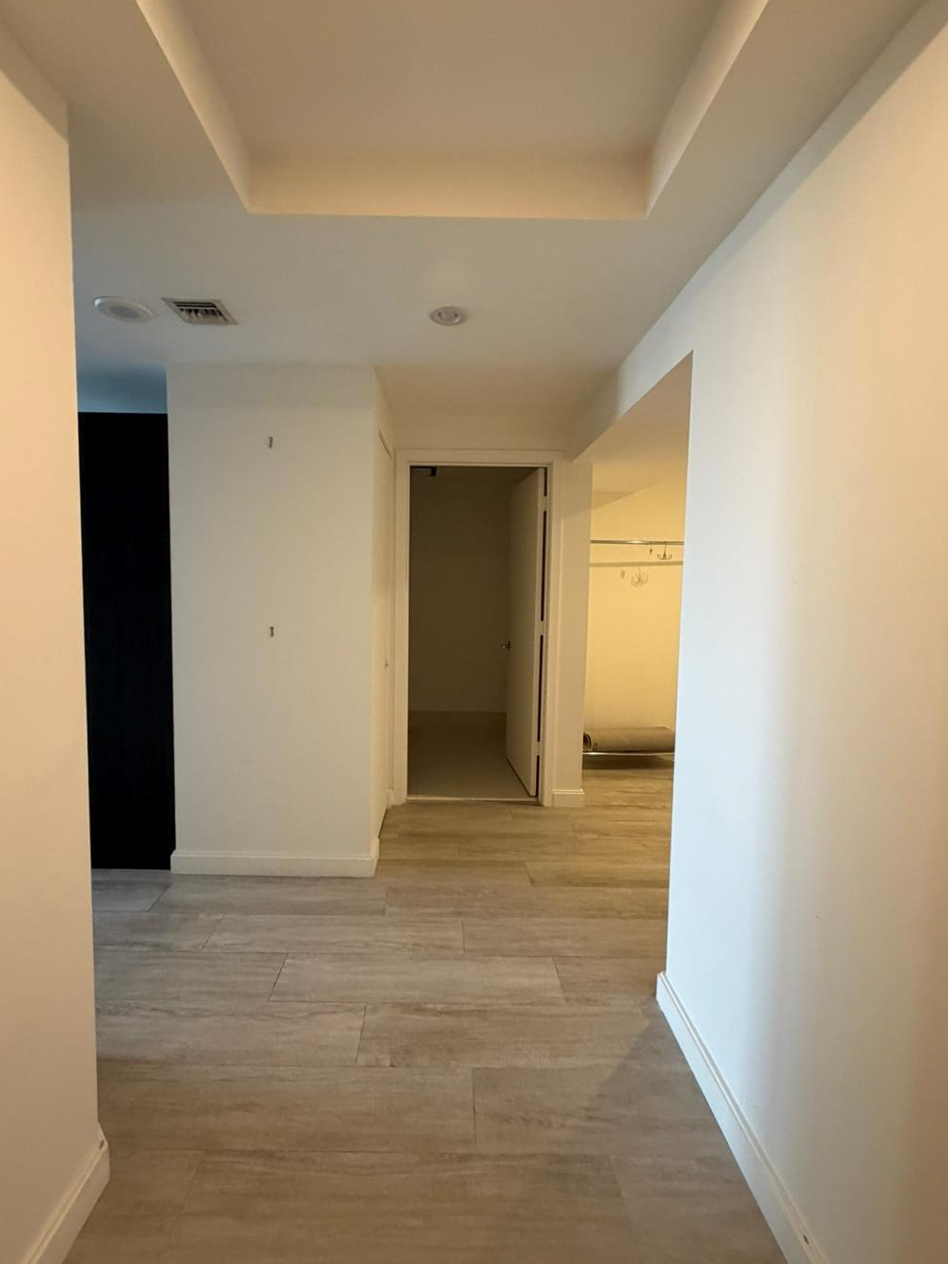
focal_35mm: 16
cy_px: 626
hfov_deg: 78.0
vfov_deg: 94.5
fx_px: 584
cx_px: 446
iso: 400
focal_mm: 2.22
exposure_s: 1/60
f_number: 2.2
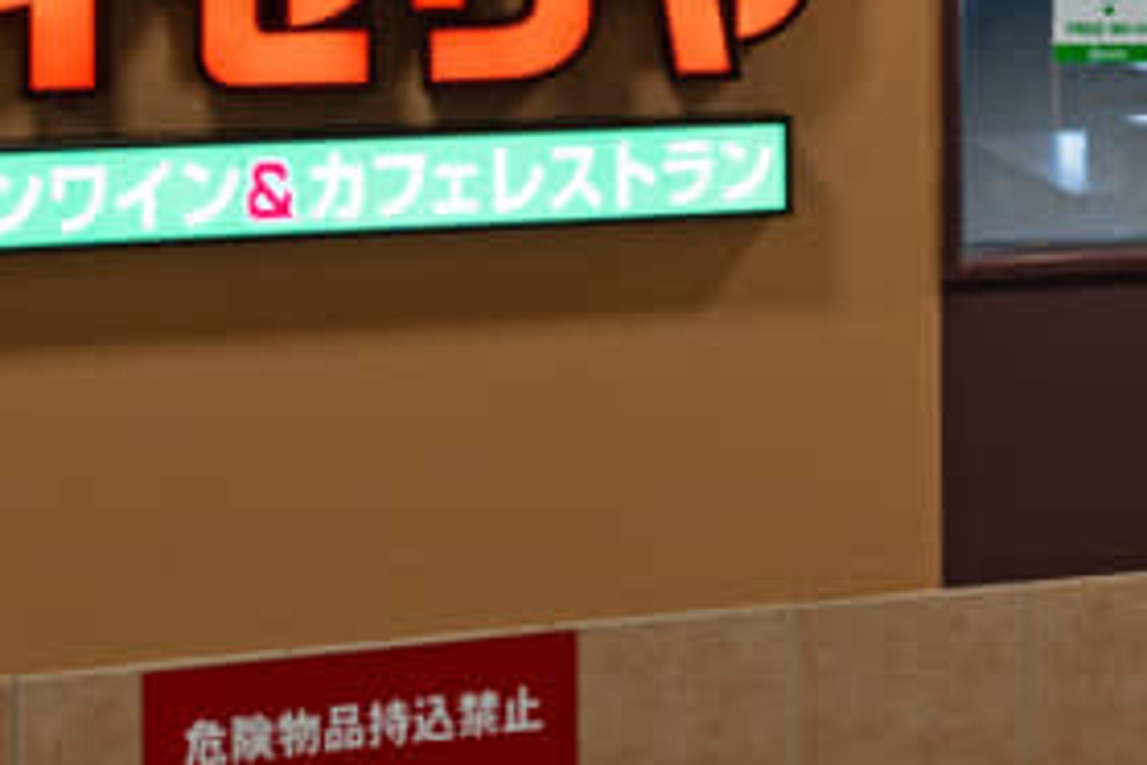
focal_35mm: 88
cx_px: 1311
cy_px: -160
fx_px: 2804
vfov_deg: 15.0
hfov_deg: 21.7
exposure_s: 1/15
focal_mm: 24
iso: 100
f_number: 8
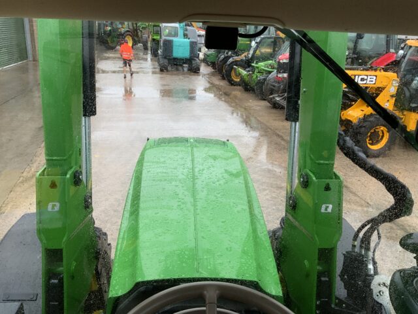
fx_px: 350
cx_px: 209
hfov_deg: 61.7
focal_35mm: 29
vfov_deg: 48.2
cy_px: 157
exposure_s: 1/57
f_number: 1.8
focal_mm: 3
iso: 80
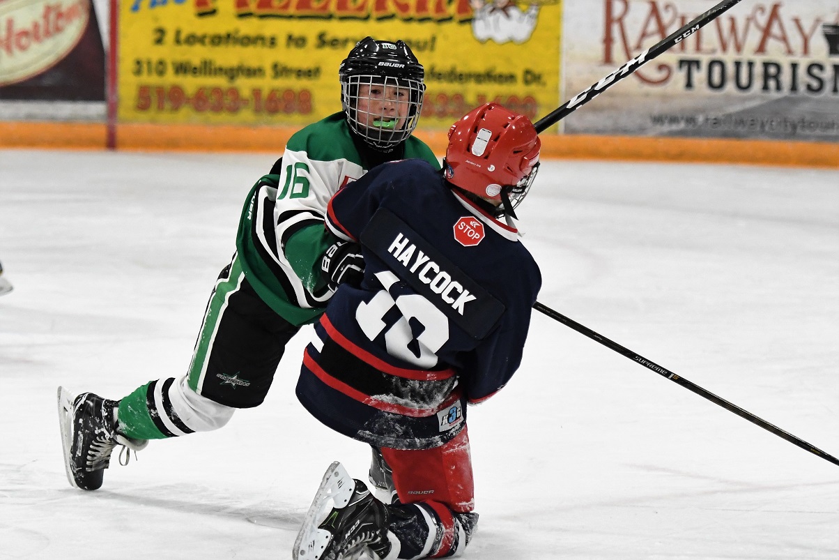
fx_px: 3496
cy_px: 280
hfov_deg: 13.7
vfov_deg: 9.2
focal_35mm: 150
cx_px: 420
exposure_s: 1/1000
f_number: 2.8
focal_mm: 100
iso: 3600
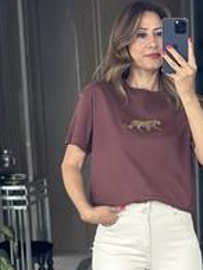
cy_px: 255
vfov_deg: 15.5
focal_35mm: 125
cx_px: 139
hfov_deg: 11.9
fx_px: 975
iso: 100
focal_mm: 6.86
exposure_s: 1/121
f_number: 1.78
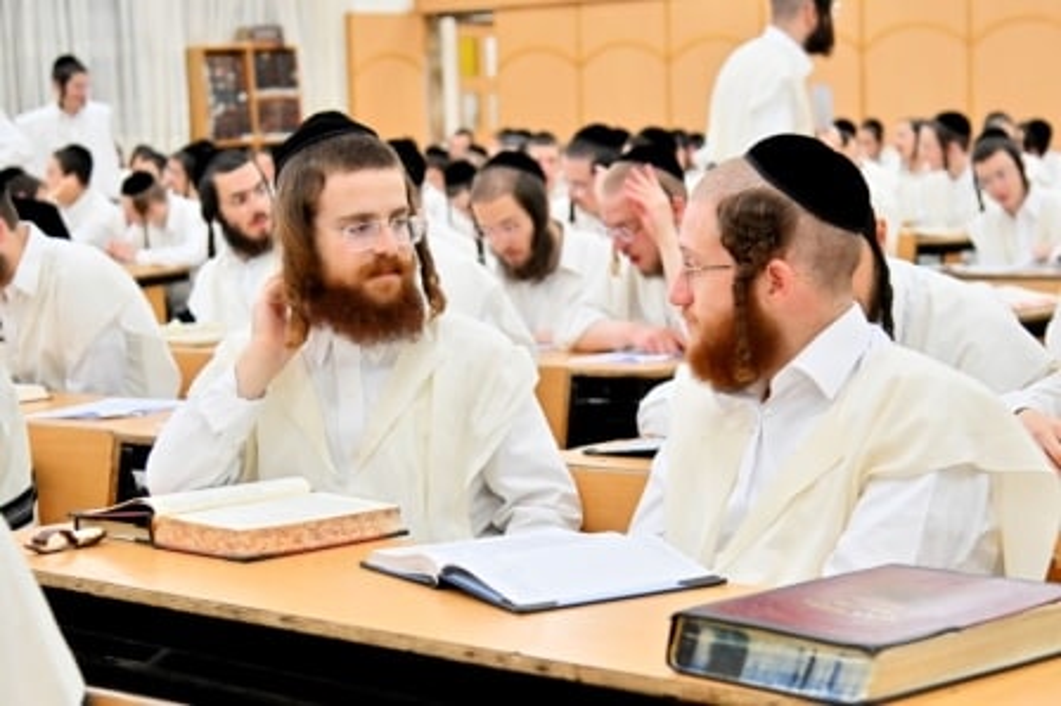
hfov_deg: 26.0
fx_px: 2297
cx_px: 530
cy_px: 353
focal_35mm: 78
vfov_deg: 17.5
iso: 1250
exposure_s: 1/320
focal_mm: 52
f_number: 4
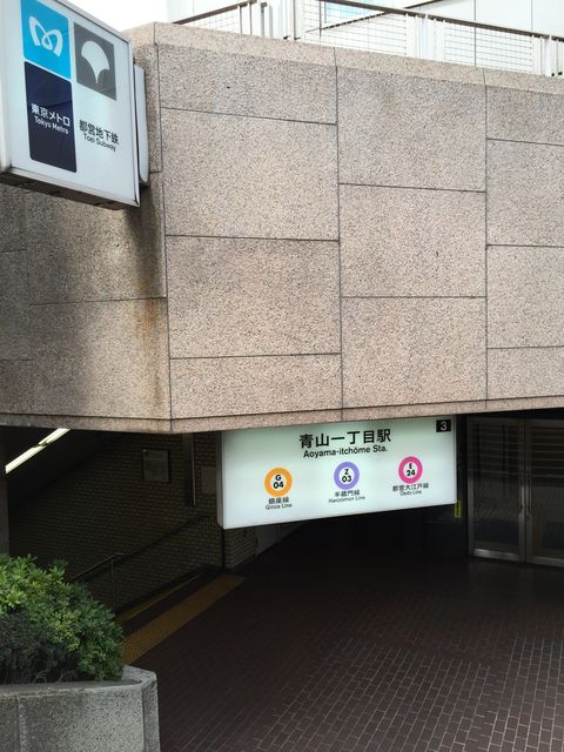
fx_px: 630
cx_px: 282
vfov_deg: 61.7
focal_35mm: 29
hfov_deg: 48.2
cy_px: 376
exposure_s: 1/356
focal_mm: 4.15
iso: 32
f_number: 2.2
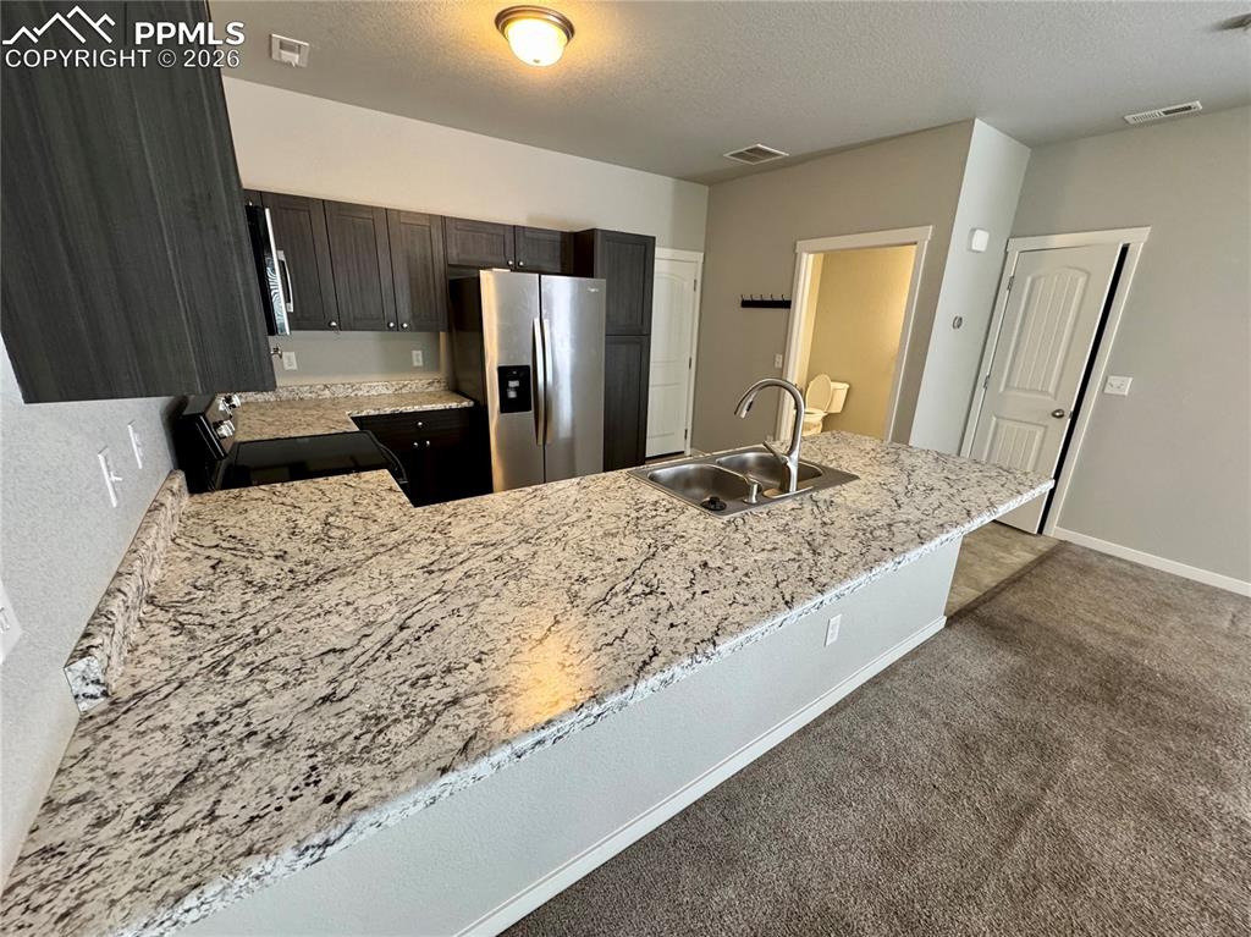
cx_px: 626
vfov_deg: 85.6
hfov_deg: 102.1
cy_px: 468
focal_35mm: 14
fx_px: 506
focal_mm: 2.22
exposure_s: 1/60
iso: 250
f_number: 2.2
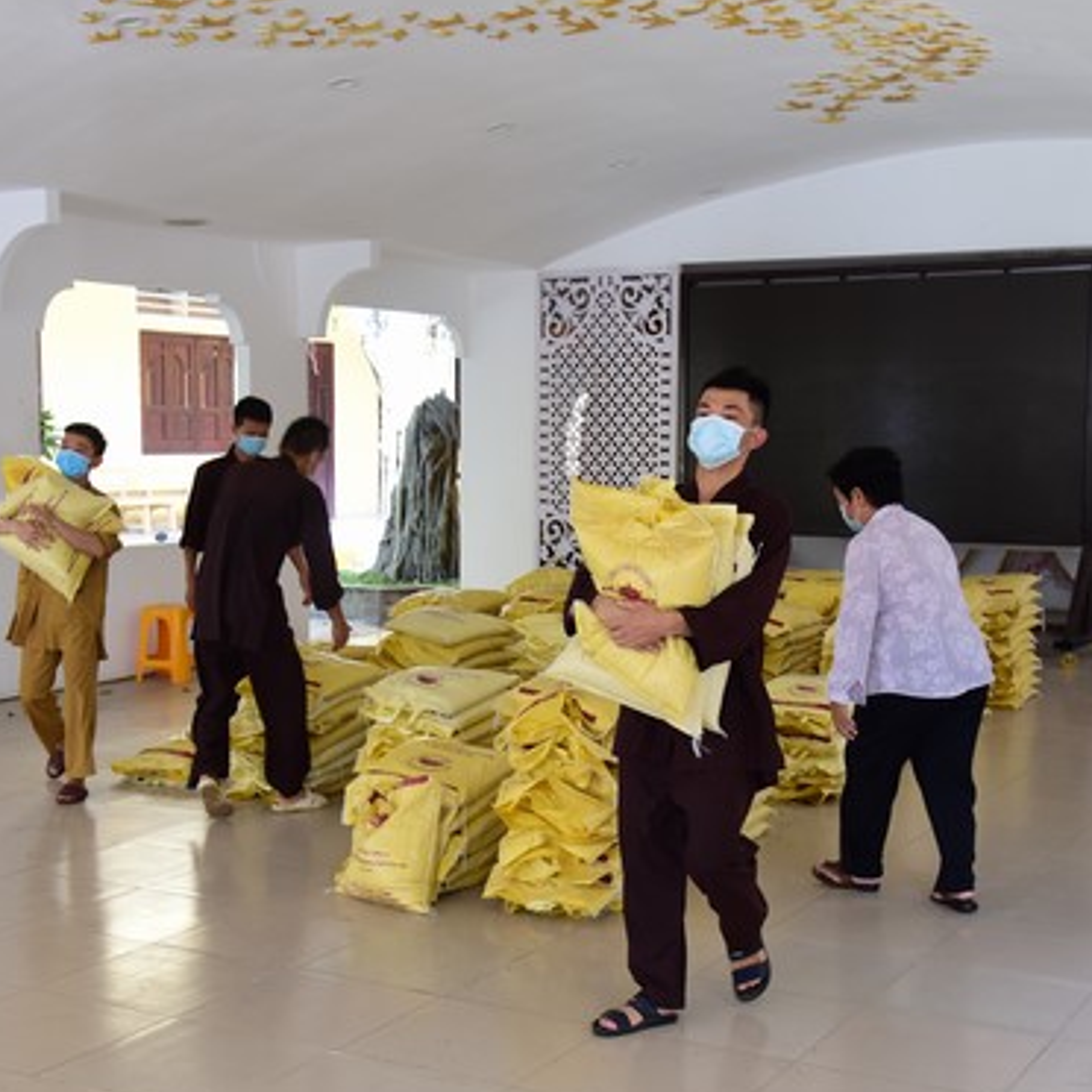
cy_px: 596
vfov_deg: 32.8
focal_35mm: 52
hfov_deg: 32.8
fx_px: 1856
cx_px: 549
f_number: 5.6
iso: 800
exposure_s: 1/100
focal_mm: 35
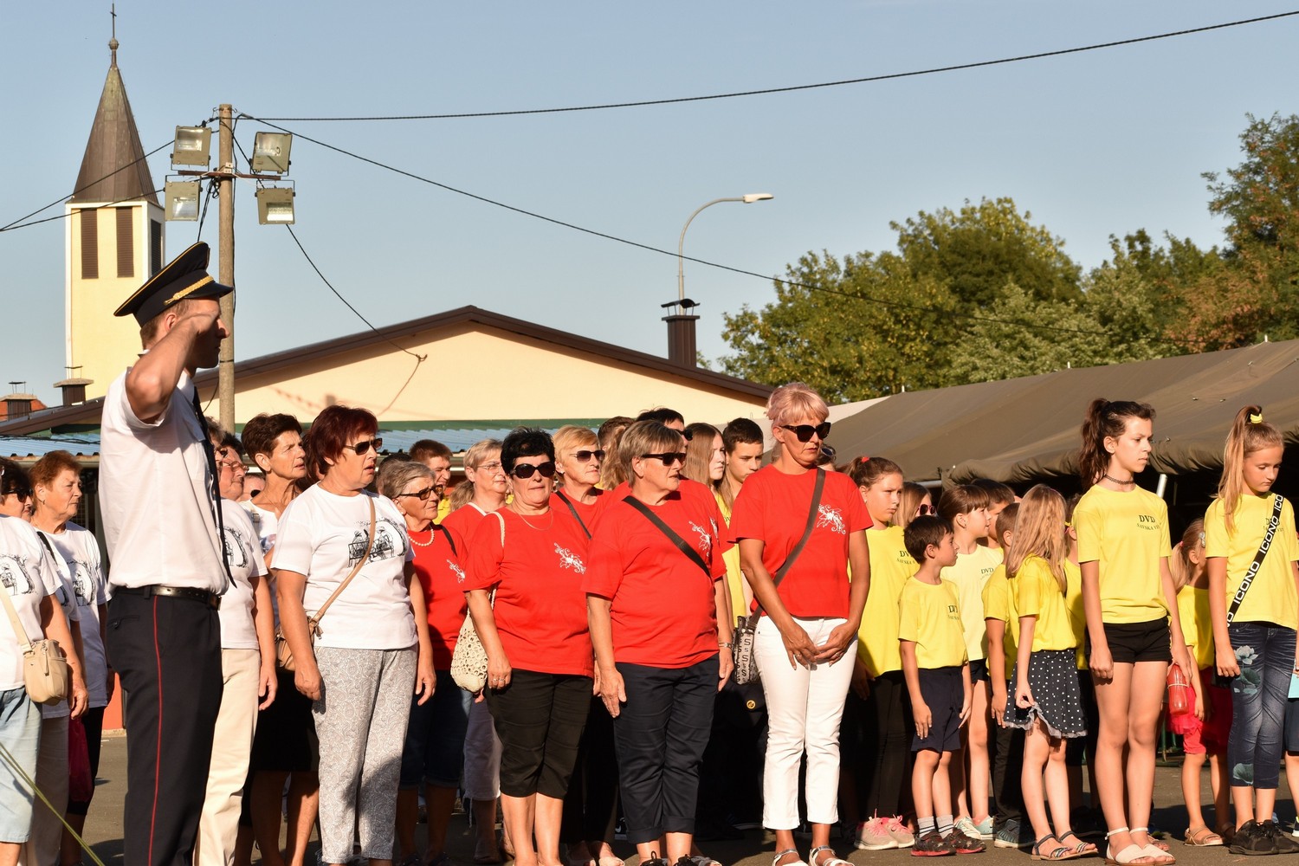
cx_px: 650
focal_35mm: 105
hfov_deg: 19.5
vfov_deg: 13.0
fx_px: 3788
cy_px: 433
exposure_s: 1/640
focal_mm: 70
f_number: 8
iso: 250
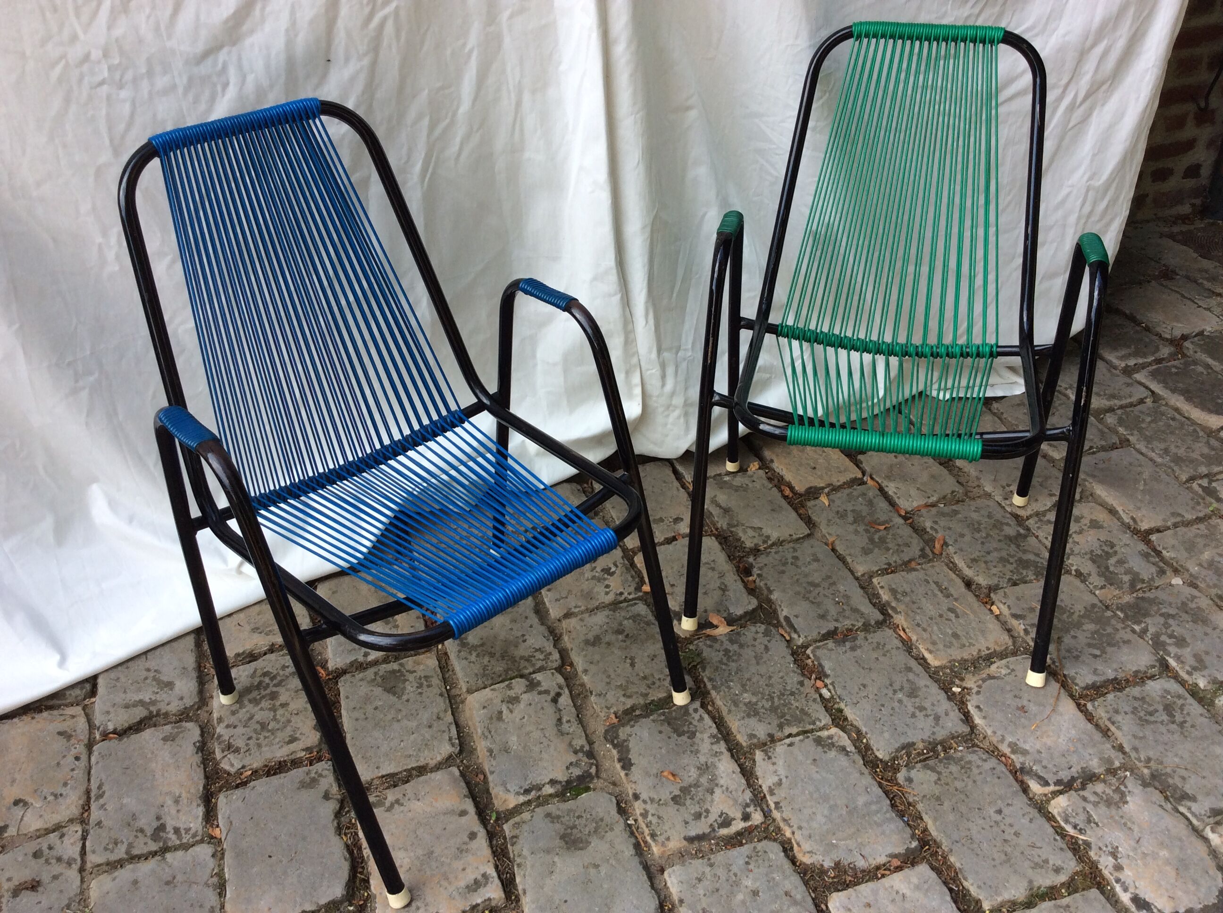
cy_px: 456
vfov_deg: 44.1
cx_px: 612
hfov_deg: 56.9
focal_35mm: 32
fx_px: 1129
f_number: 2.4
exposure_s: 1/240
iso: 32
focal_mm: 3.3
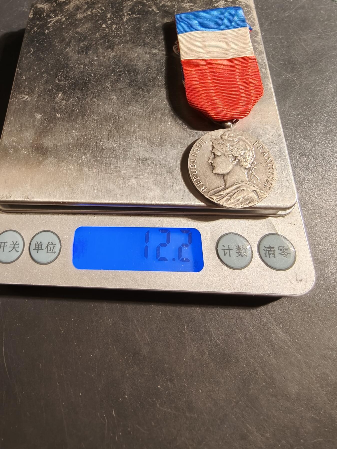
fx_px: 299
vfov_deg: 73.9
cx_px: 168
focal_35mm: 23
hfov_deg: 58.9
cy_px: 224
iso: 160
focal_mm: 2.32
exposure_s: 1/50.5
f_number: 2
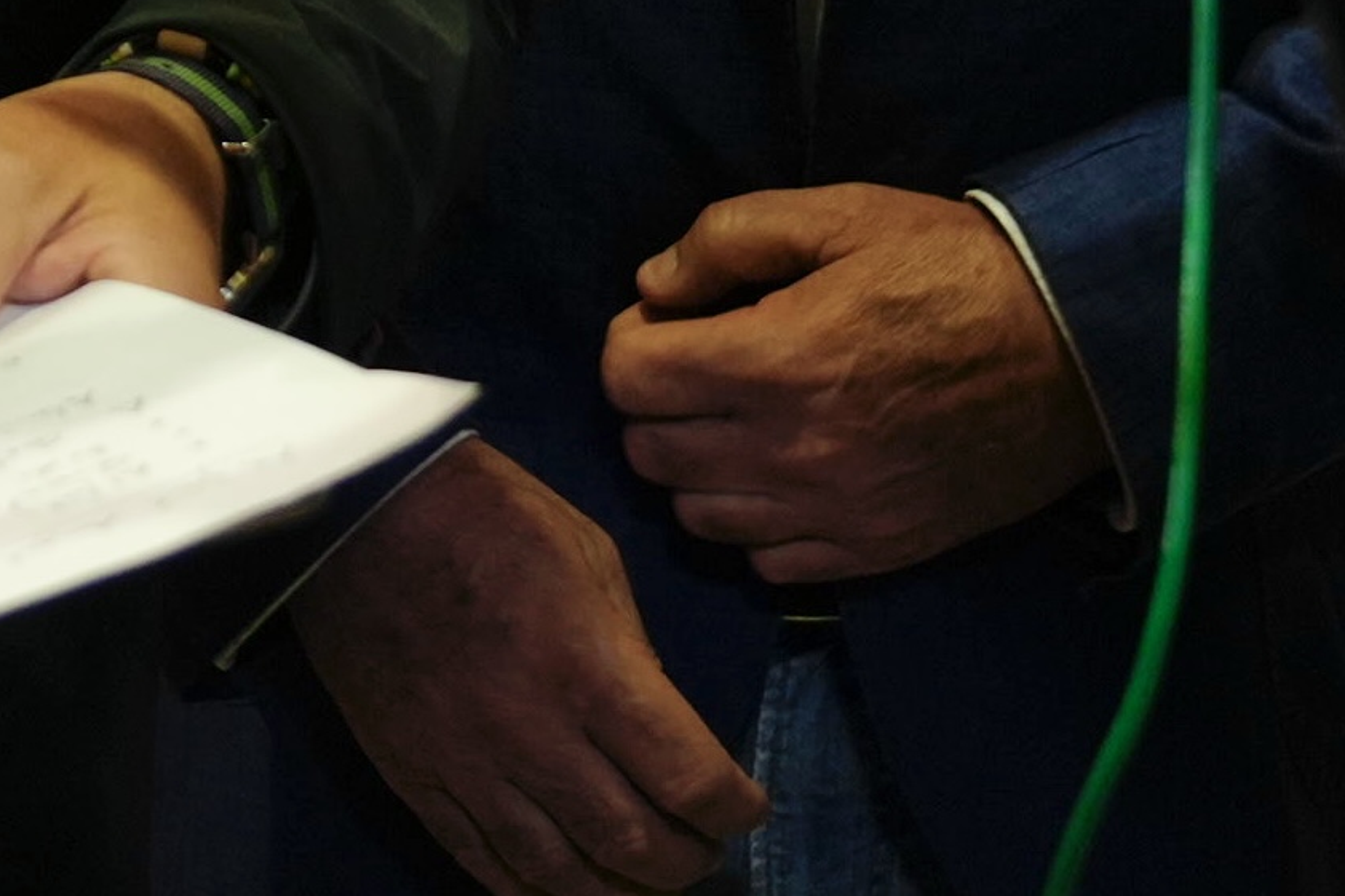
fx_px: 5192
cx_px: -847
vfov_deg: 9.3
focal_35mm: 139
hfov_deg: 13.6
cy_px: -863
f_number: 4
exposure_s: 1/100
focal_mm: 35
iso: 2000
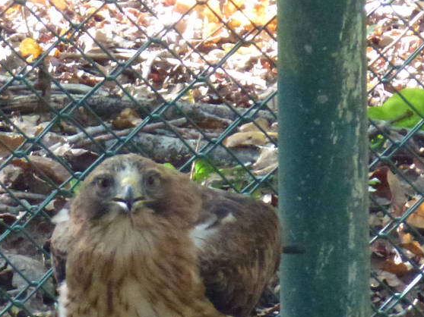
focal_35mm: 1018
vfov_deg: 1.5
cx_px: 55
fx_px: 12464
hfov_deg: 1.9
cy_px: 260
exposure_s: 1/25
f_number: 5.9
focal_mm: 63.6
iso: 800
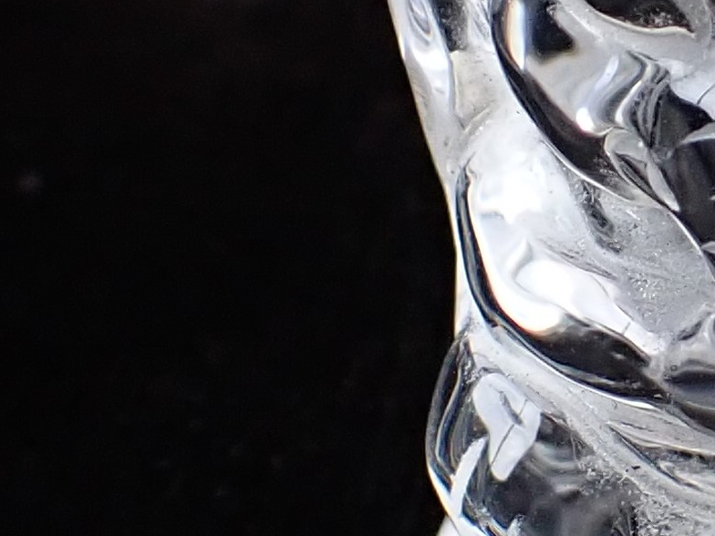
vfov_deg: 11.2
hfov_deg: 14.5
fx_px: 2726
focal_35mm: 132
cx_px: 817
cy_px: 110
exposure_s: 1/125
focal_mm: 5.4
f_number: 3.2
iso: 250
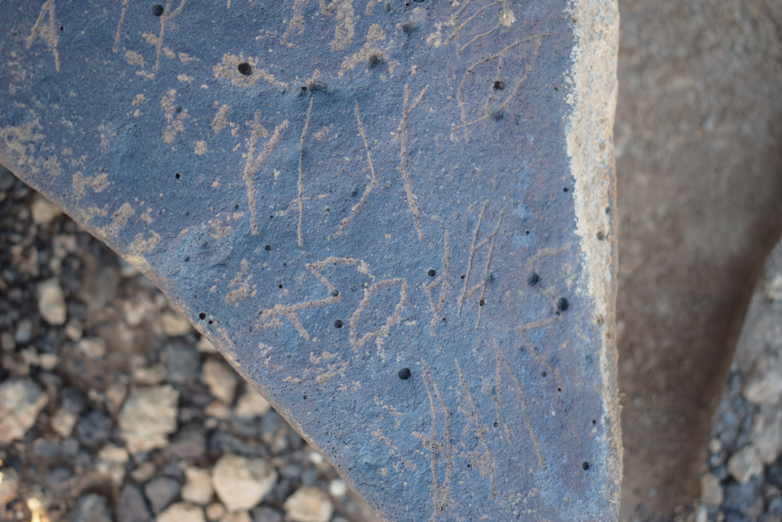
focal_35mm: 63
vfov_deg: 21.6
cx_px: 391
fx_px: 1368
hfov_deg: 31.9
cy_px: 261
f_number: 5
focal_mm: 42
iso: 200
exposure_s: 1/60
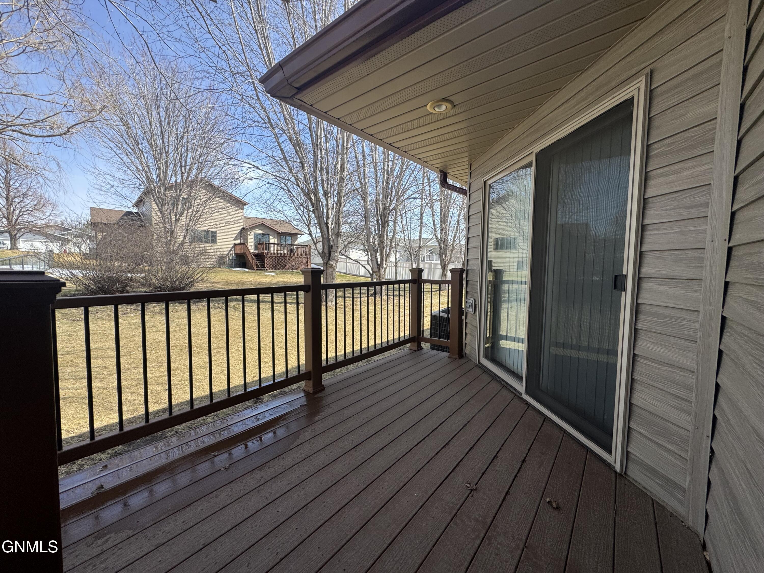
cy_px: 286
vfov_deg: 85.7
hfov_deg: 102.1
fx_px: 309
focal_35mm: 14
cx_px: 382
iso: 50
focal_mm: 2.22
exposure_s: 1/879
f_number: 2.2
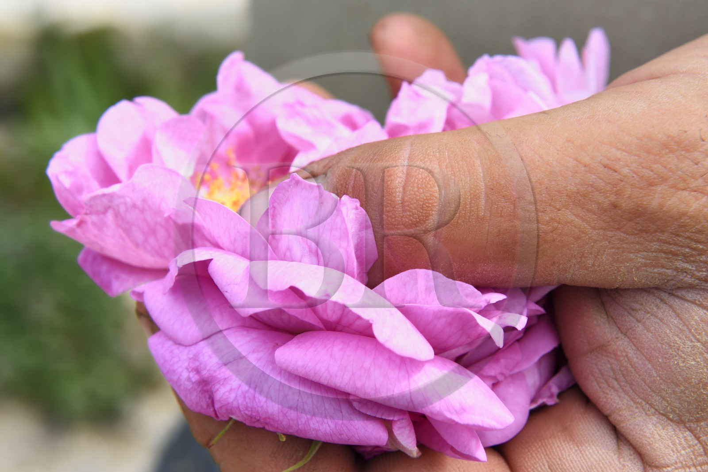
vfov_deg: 19.4
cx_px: 354
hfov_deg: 28.8
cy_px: 236
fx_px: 1376
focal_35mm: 70
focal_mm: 70
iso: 200
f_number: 11
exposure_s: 1/200
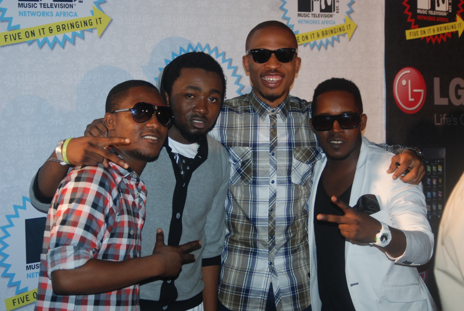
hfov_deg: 35.0
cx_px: 232
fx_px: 736
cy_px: 156
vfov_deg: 23.9
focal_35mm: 57
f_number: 4
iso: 500
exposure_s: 1/60
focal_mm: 38
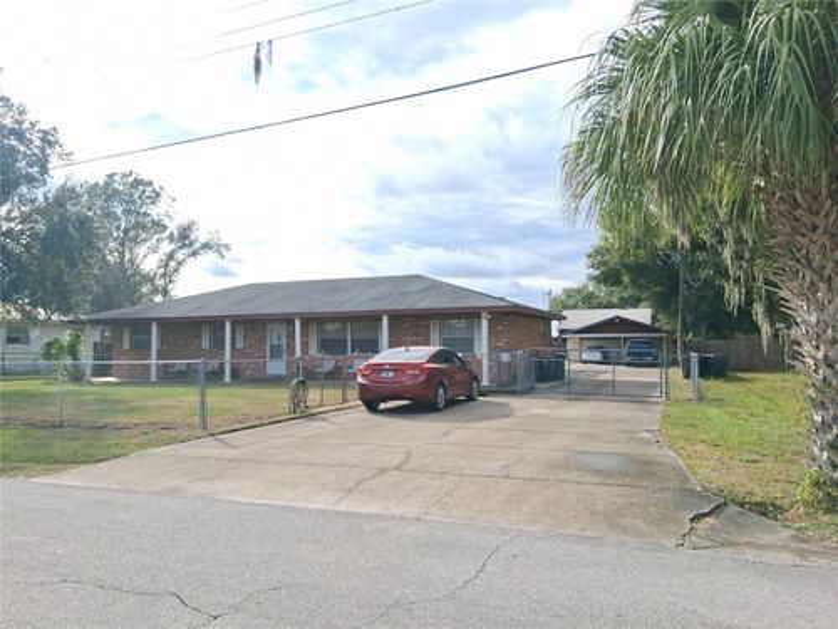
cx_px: 419
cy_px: 314
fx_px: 629
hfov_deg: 67.3
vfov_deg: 53.1
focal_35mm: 26
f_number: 1.8
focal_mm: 3.98
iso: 25
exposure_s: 1/497
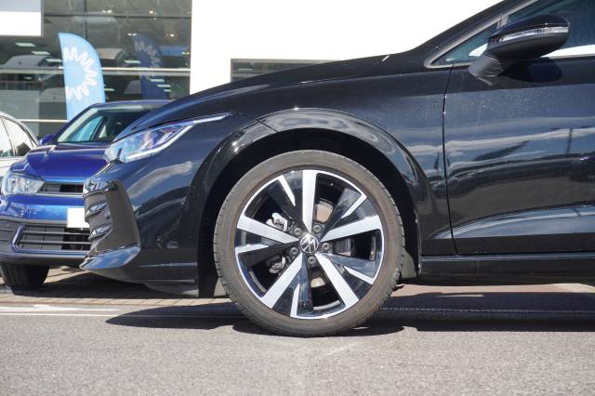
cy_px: 198
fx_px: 942
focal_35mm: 57
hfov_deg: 35.1
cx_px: 298
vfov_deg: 23.8
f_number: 7.1
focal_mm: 38
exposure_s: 1/100
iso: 100
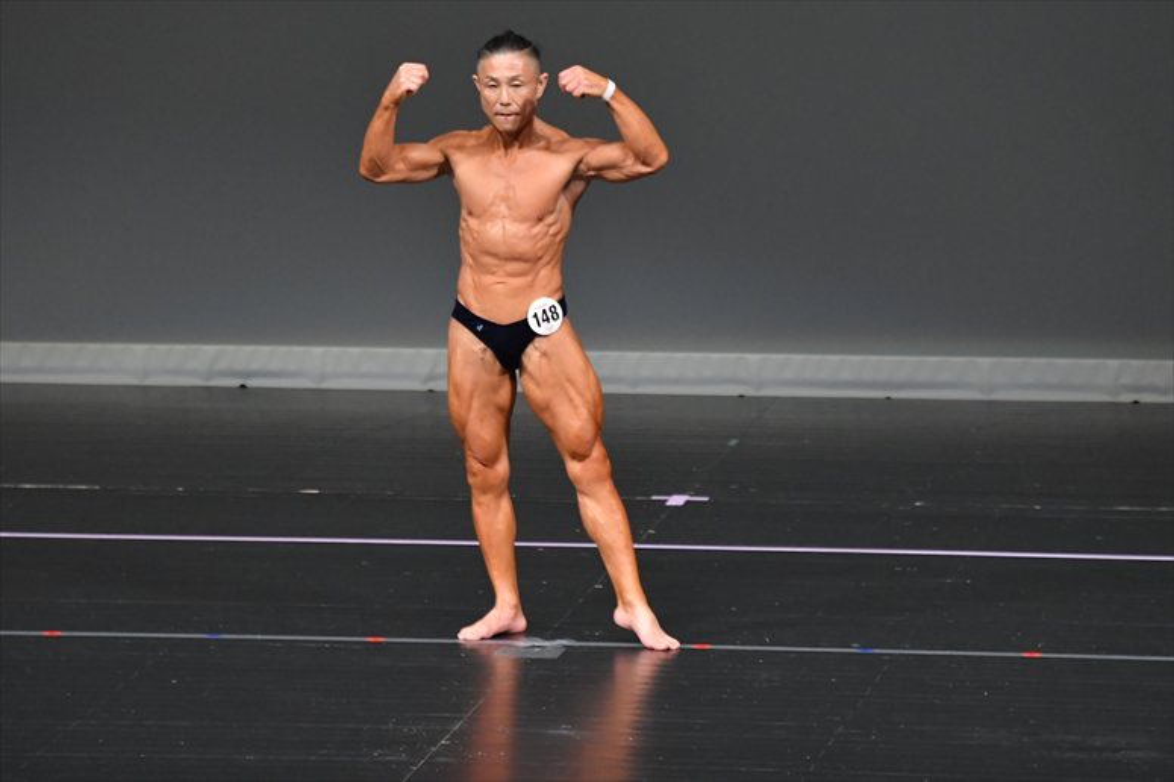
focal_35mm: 345
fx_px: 11245
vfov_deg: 4.0
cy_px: 391
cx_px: 587
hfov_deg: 6.0
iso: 4000
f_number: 5.6
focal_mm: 230
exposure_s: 1/400
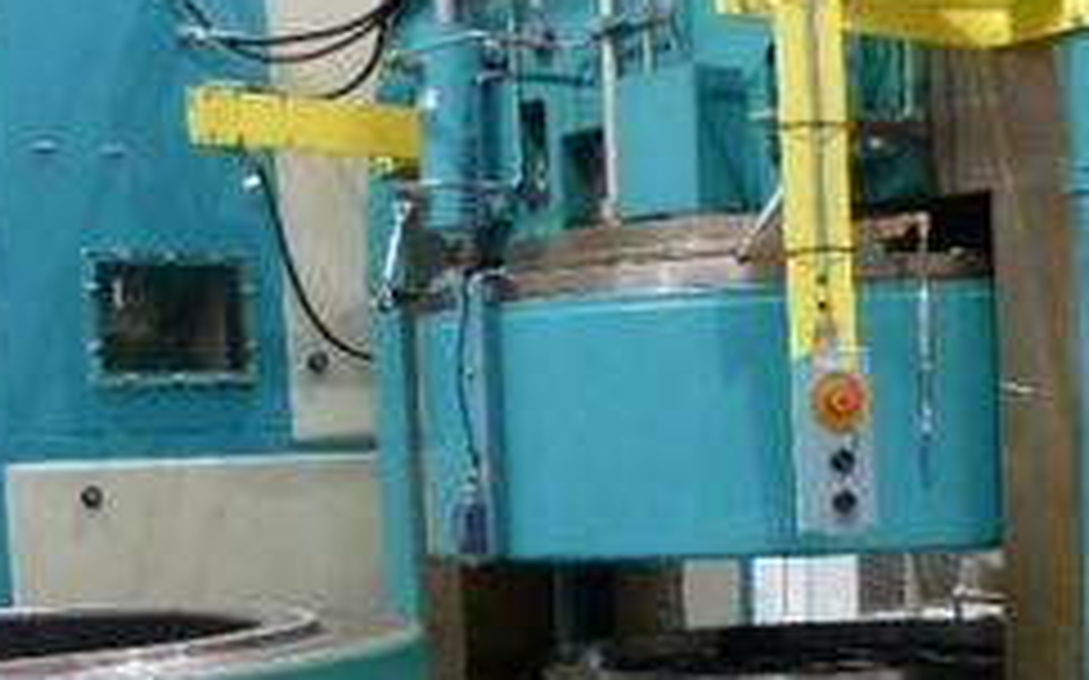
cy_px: 698
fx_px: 2077
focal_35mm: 70
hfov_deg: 29.0
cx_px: 801
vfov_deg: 18.1
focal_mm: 4.1
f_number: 3.3
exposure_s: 1/13
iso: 400
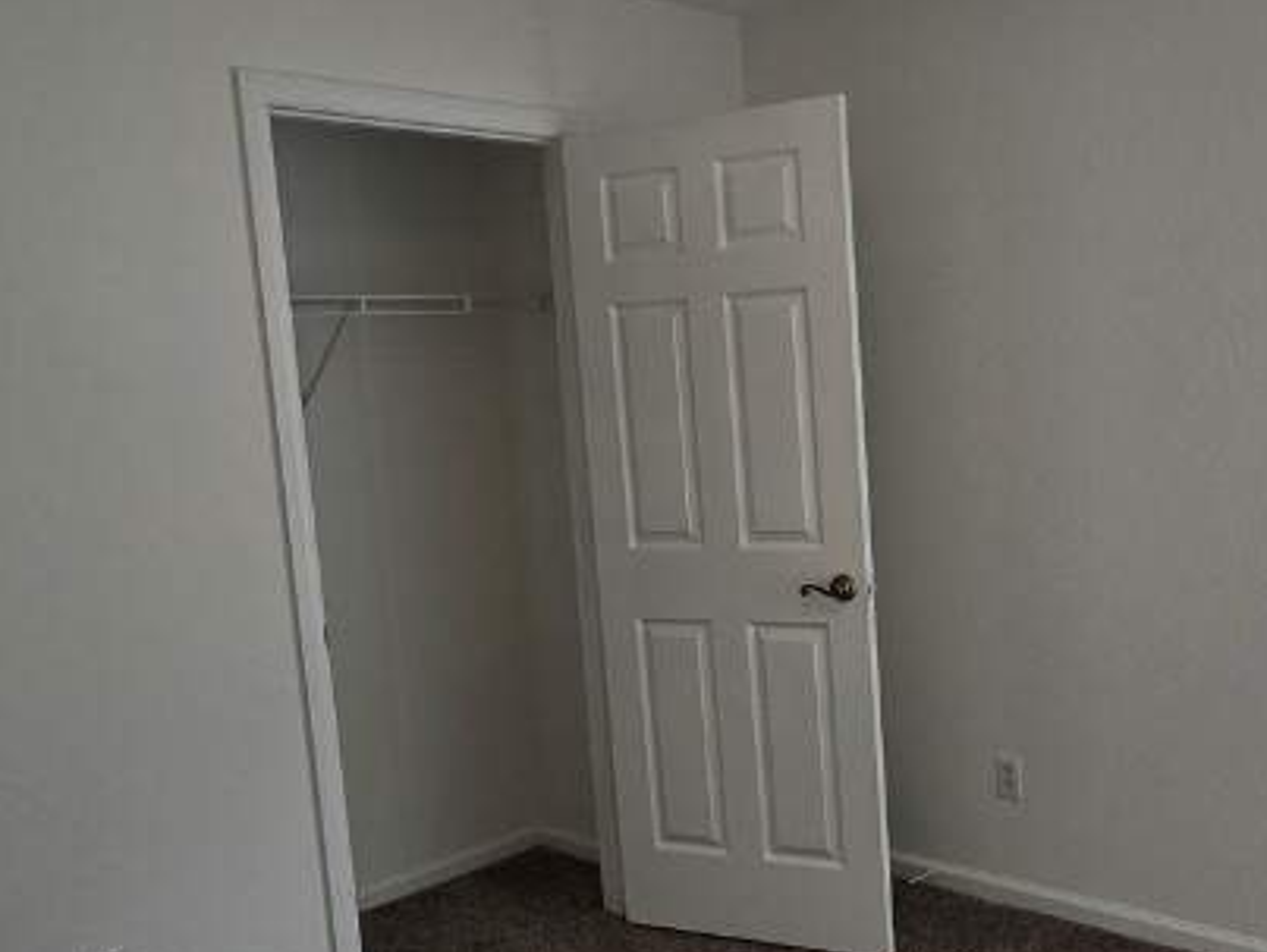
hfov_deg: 53.8
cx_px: 877
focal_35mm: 33
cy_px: 544
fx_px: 1209
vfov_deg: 42.9
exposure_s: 1/120
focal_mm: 2.2
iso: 50
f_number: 2.2
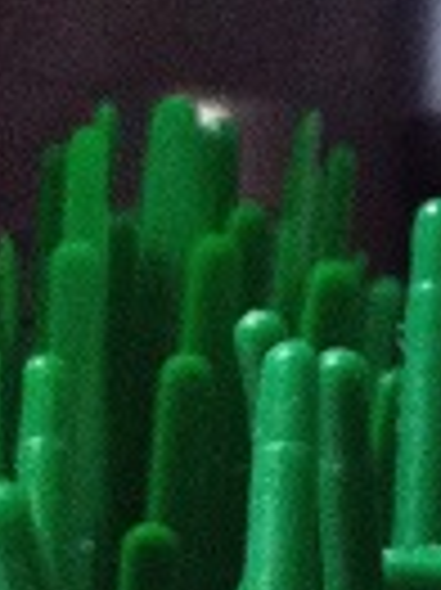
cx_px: 1042
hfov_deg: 6.6
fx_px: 3624
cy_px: -36
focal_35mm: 213
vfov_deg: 9.2
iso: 500
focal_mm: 3.85
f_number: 2.8
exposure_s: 1/15
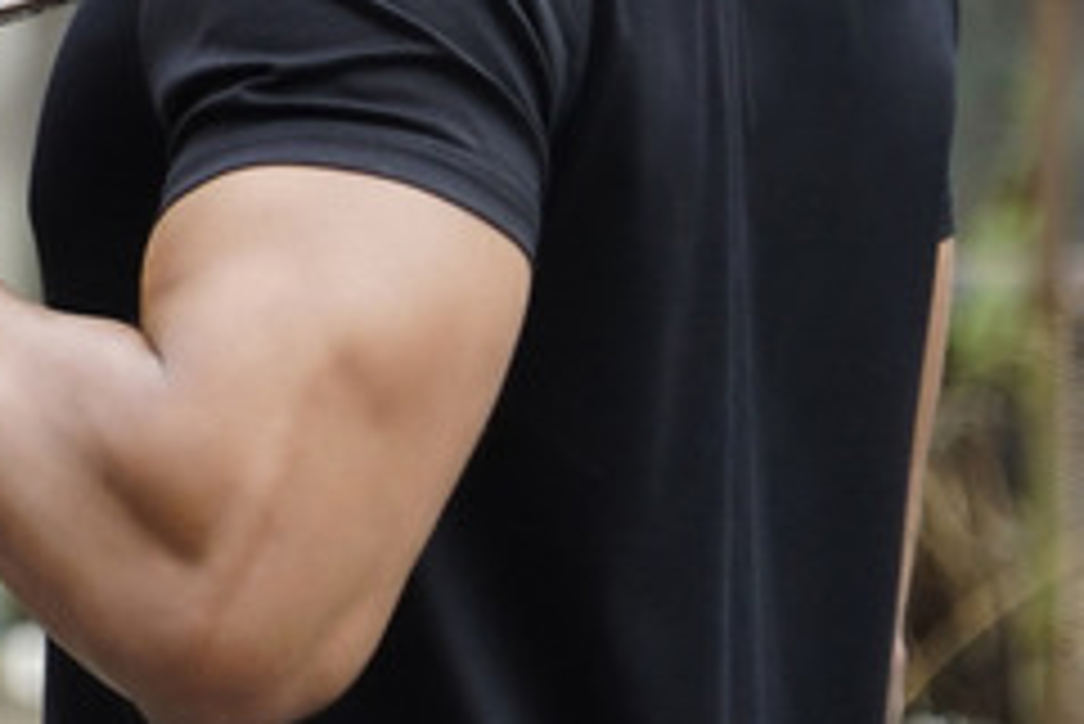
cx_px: -184
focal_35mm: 576
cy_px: -97
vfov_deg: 2.4
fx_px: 17354
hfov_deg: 3.6
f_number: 6.3
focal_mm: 178
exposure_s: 1/200
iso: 1000
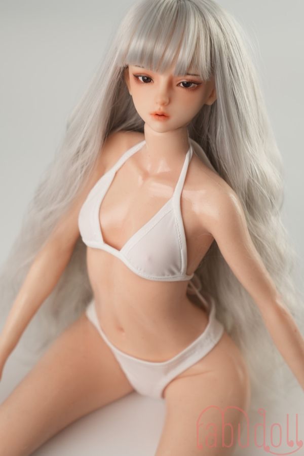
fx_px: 887
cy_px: 228
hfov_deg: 19.5
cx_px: 152
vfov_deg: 28.8
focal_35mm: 70
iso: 400
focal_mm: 70
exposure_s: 1/125
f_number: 4
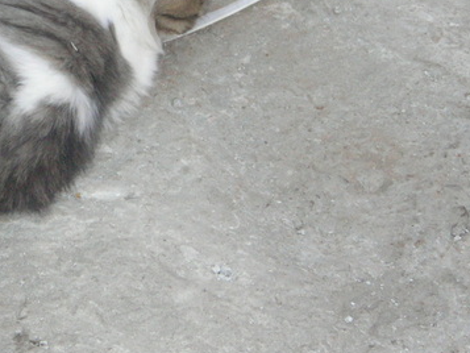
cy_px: 122
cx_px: -29
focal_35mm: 244
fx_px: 3314
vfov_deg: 6.1
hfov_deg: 8.1
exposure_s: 1/360
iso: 200
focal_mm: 17.9
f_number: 4.9
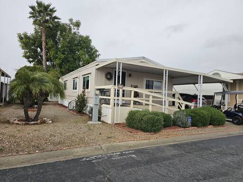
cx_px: 122
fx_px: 161
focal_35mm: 23
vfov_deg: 58.9
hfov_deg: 73.9
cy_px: 91
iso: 10
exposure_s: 1/781
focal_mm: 6.3
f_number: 1.7
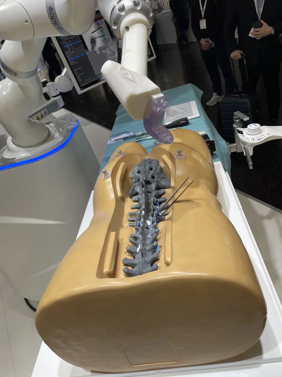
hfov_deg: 53.1
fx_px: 282
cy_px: 188
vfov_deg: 67.3
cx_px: 141
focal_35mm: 26
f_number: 1.6
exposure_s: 1/249
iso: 32
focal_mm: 4.2
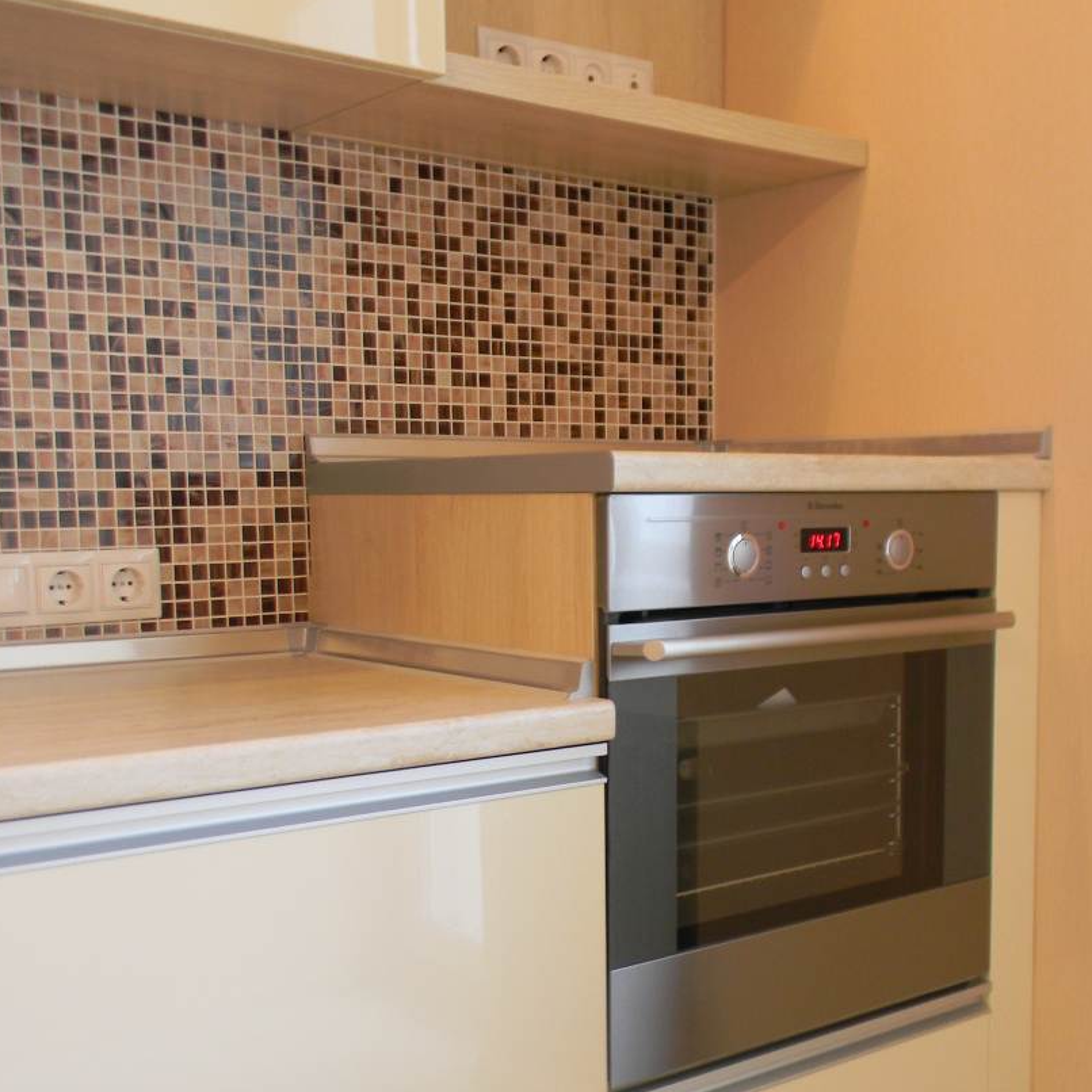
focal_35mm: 43
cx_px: 638
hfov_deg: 39.1
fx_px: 1535
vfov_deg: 39.1
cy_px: 634
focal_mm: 5
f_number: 3.5
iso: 80
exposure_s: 1/12.4
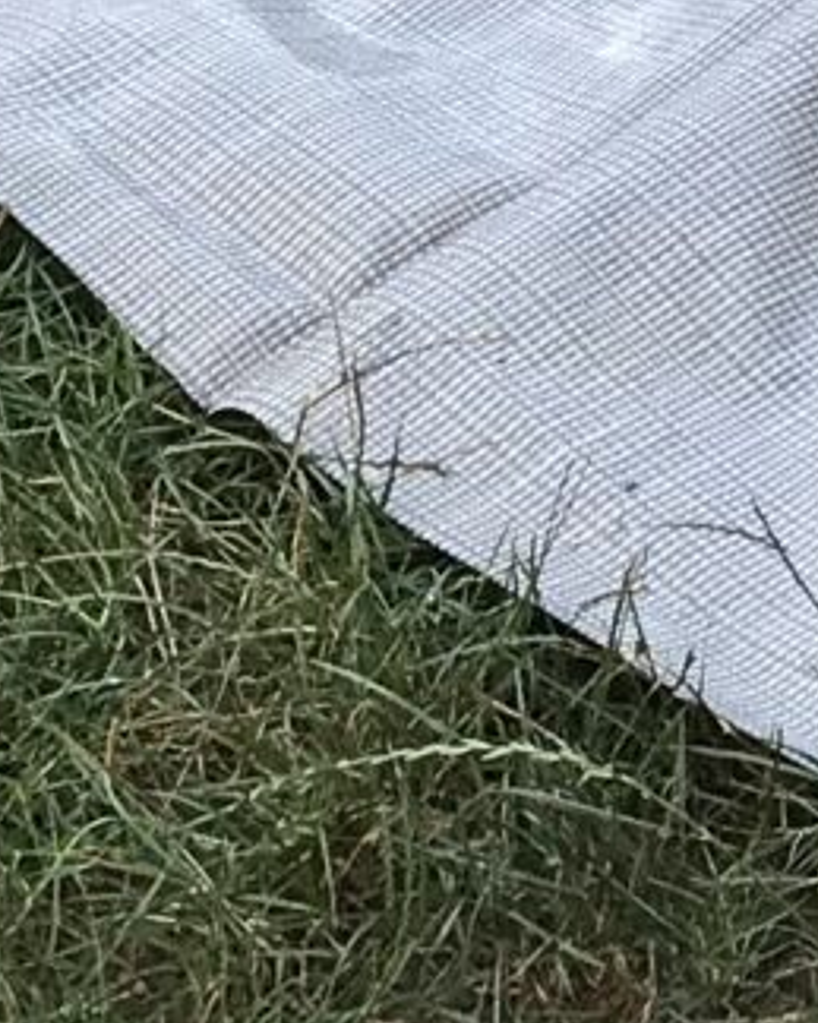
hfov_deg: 7.1
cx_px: 660
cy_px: -1070
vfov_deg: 8.5
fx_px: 6540
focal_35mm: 216
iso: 20
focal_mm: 3.99
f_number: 1.8
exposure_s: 1/286
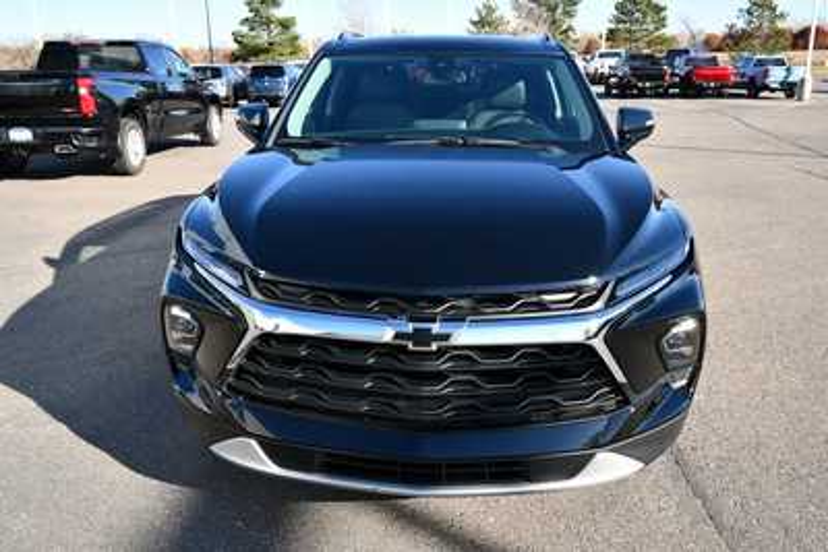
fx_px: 690
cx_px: 414
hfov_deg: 61.9
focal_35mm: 30
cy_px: 276
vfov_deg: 43.6
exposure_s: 1/250
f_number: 6.3
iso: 200
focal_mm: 20
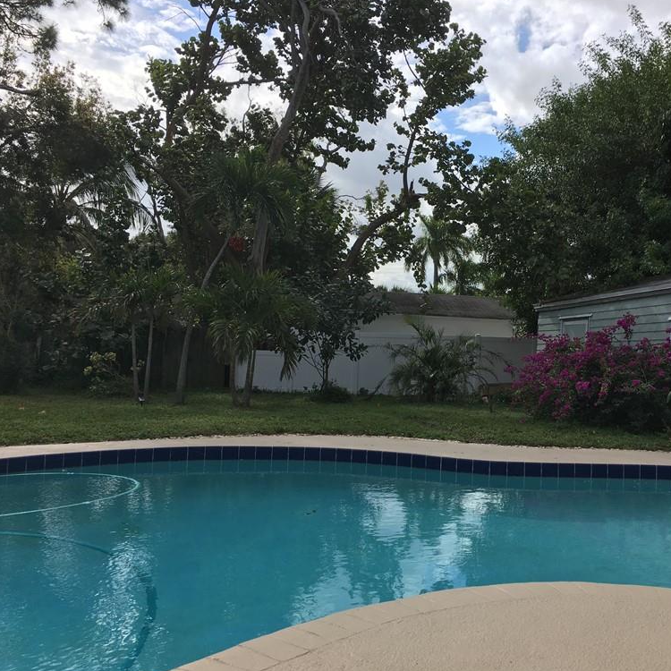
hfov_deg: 46.7
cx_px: 425
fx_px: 768
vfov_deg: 47.2
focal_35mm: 35
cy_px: 337
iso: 25
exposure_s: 1/1637
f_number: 2.2
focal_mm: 4.15
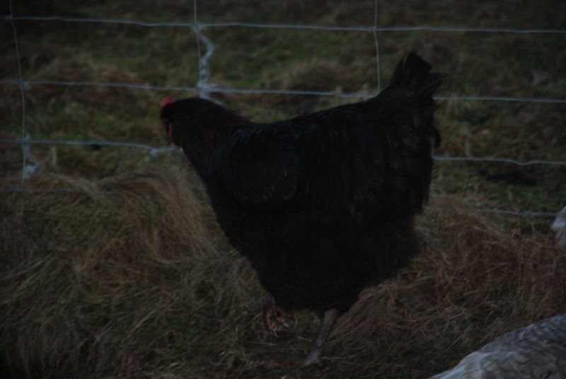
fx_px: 3188
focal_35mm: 202
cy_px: 190
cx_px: 283
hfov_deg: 10.1
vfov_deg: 6.8
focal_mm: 135
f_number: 5.6
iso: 220
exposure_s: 1/60
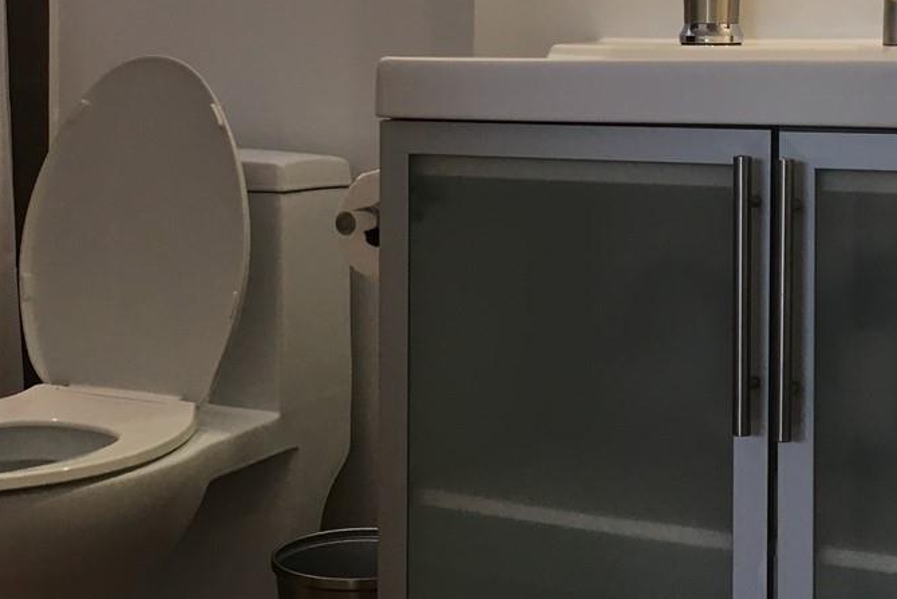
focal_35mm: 72
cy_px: 111
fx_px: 1794
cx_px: 457
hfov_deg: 28.1
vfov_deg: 18.7
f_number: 2.2
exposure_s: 1/30
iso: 32
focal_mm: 4.15
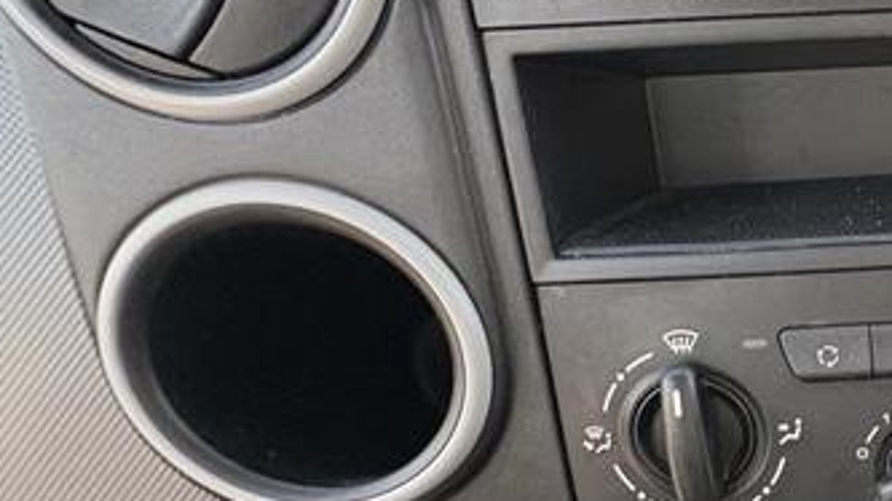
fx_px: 969
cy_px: 324
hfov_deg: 37.3
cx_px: 1074
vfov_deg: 28.8
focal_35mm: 41
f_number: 2.2
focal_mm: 2.22
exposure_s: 1/93
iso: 200
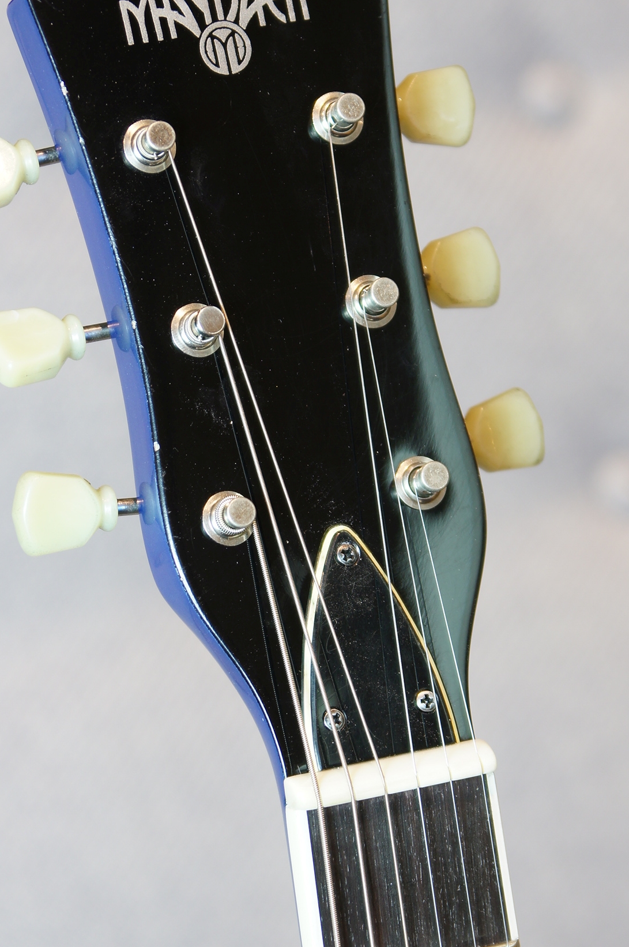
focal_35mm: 178
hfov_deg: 7.7
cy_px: 414
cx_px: 302
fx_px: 4668
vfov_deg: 11.6
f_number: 5
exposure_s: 1/6
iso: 100
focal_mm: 85
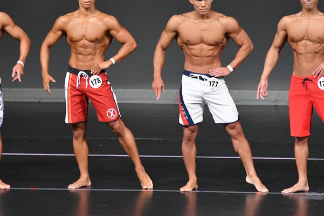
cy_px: 91
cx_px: 203
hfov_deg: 5.1
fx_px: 3652
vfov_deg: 3.4
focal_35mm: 406
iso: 4000
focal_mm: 210
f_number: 5.6
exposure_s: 1/400
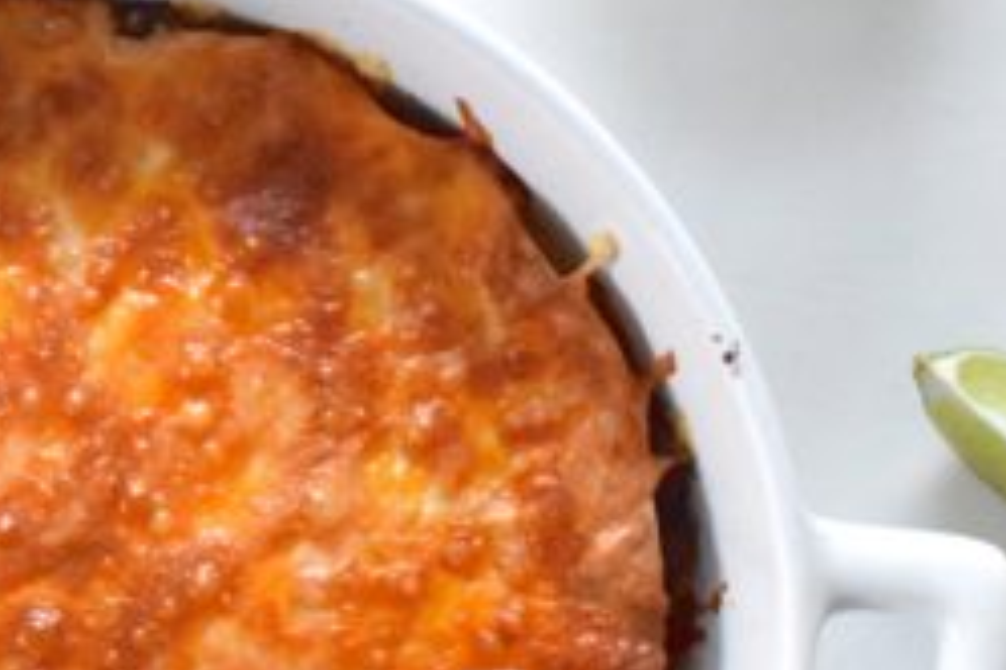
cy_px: 349
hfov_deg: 14.4
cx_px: 133
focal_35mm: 141
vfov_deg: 9.7
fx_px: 3950
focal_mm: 35
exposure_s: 1/60
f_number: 13
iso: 10000
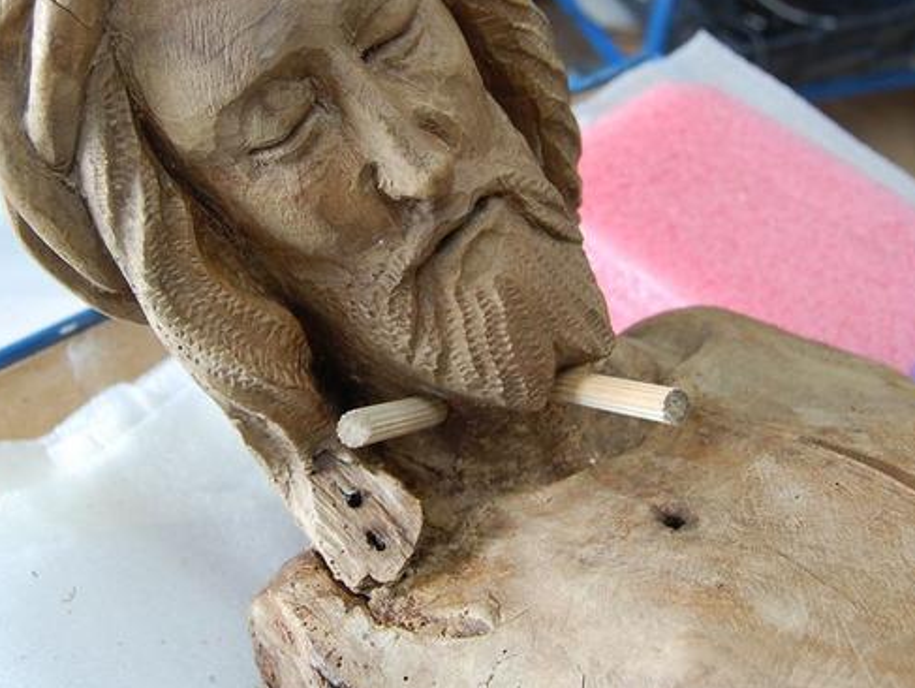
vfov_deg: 27.9
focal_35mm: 52
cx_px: 432
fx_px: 1376
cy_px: 243
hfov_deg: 36.8
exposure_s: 1/60
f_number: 4
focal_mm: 22
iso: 400
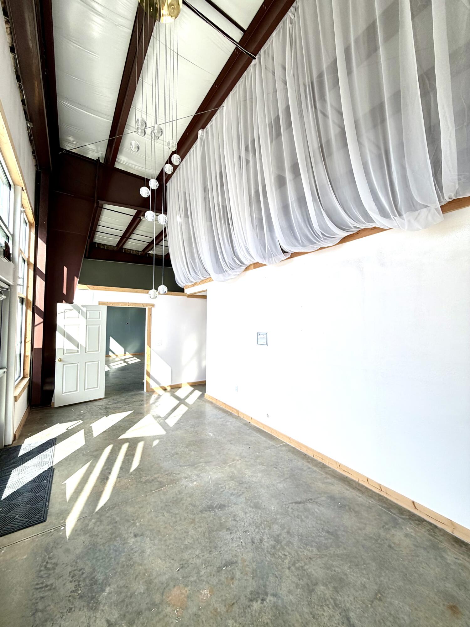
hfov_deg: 85.7
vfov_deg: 102.1
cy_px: 314
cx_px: 235
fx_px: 253
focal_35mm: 14
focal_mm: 2.22
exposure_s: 1/133
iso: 40
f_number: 2.2
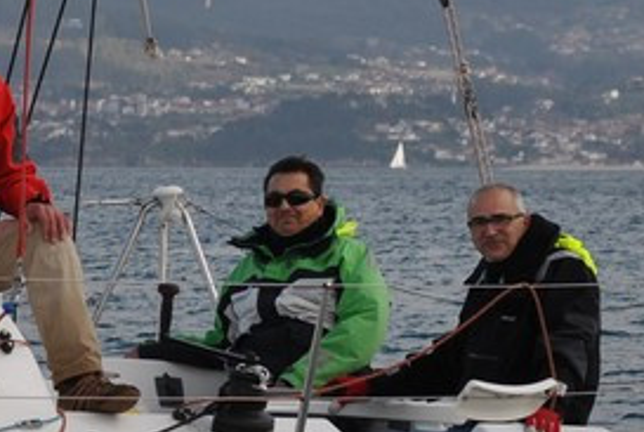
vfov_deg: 3.7
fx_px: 6665
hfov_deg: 5.5
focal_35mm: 372
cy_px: 395
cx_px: -50
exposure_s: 1/500
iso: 125
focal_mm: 66
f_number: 5.6
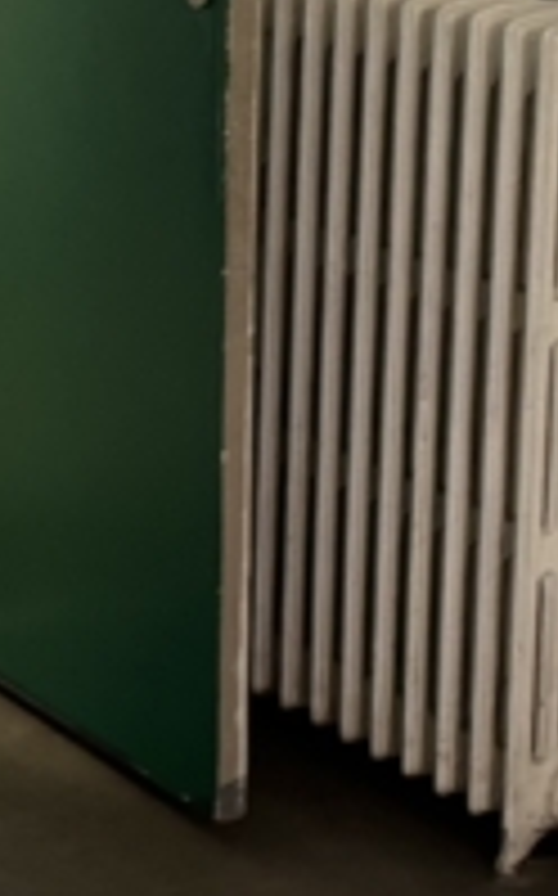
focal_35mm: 132
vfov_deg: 15.8
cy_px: 277
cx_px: -4
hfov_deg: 9.8
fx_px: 3219
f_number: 1.78
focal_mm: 6.76
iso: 500
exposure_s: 1/50
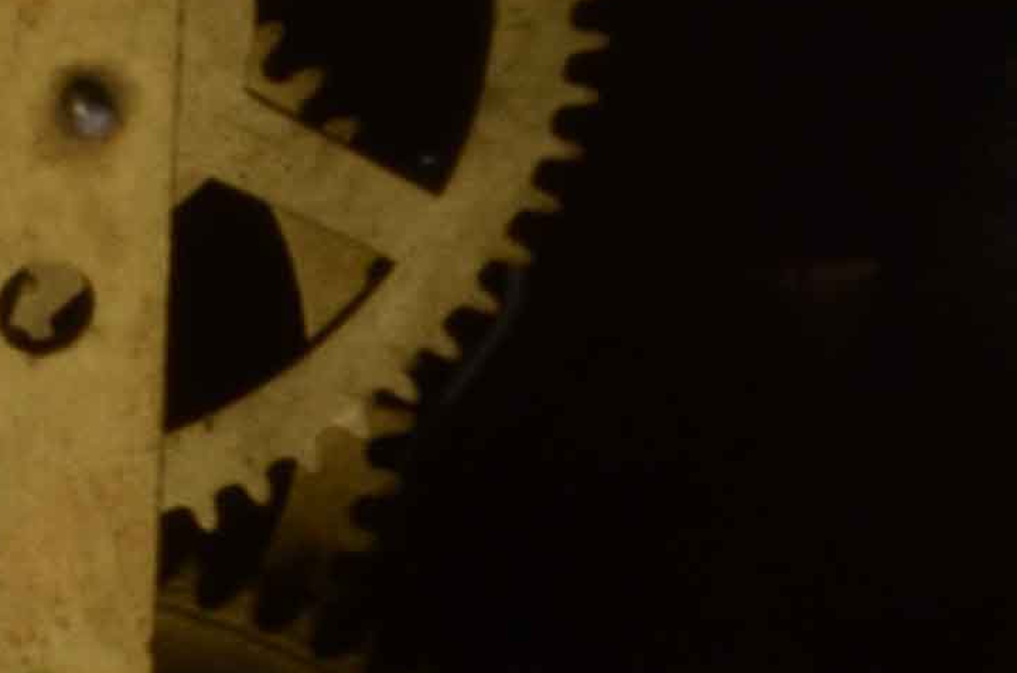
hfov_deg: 1.9
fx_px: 30426
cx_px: -1597
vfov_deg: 1.3
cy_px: 800
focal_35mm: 1079
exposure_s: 1/125
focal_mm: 105
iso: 250
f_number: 36
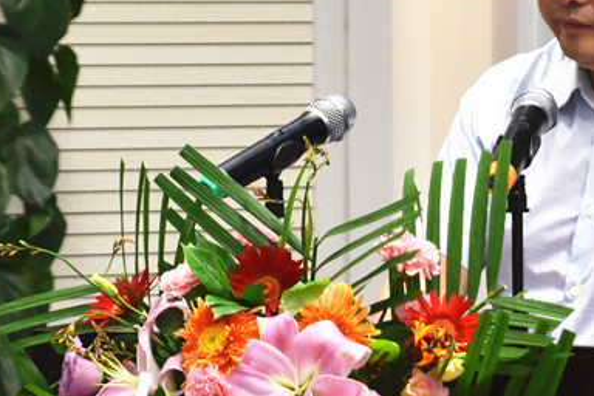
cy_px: 99
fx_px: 6962
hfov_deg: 4.9
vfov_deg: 3.3
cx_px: 523
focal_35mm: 422
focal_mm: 100
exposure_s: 1/250
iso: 1400
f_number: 5.6
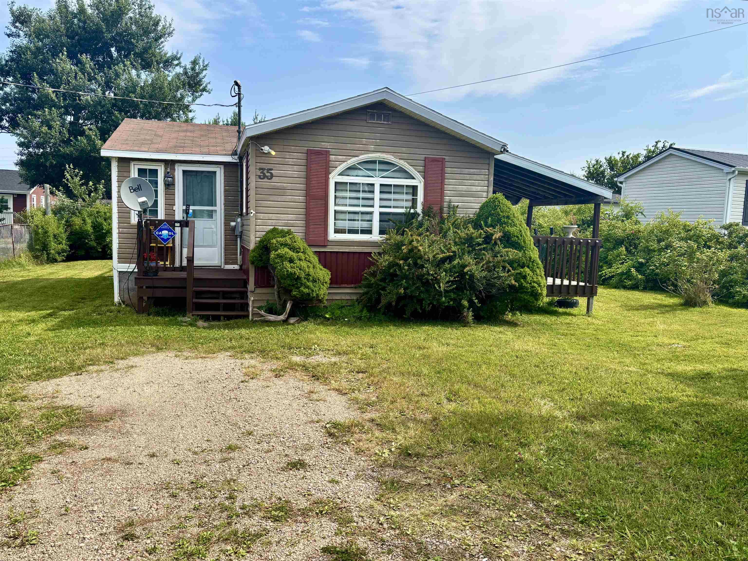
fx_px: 562
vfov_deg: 53.1
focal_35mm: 26
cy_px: 280
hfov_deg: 67.3
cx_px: 374
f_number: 1.6
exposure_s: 1/3311
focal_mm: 5.96
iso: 50
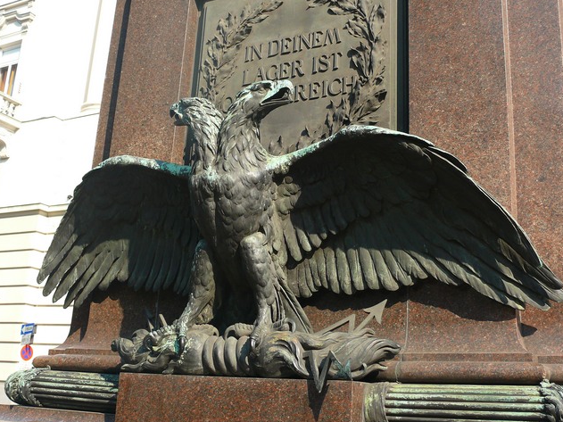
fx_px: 715
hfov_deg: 42.9
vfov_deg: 32.8
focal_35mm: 44
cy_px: 179
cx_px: 302
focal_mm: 7.9
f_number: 4
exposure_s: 1/100
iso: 100
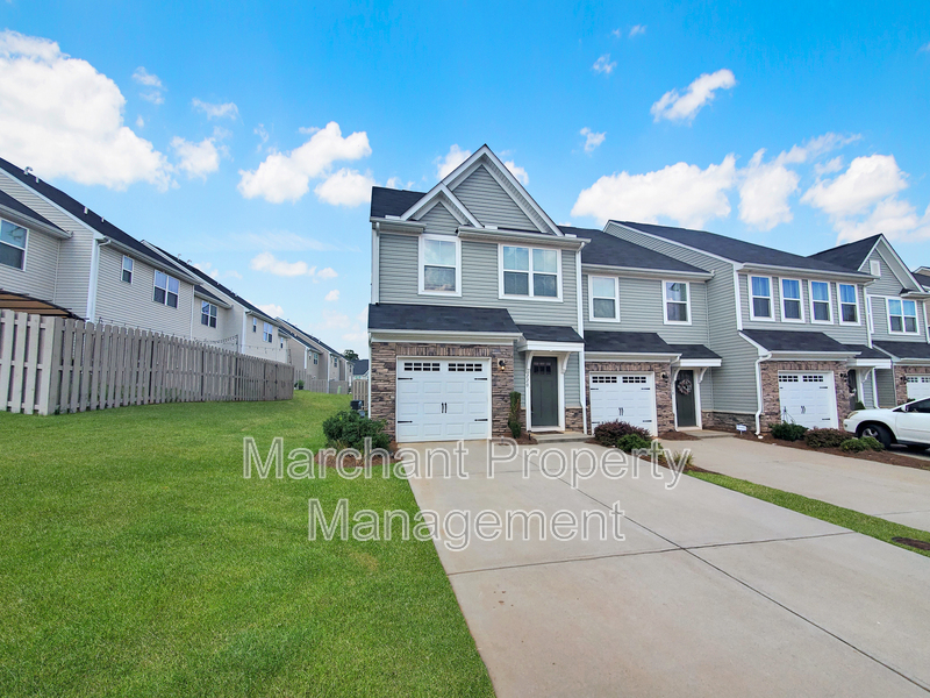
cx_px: 465
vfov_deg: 89.9
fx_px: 349
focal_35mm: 13
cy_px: 349
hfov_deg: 106.2
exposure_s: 1/873
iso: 50
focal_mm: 1.8
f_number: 2.2
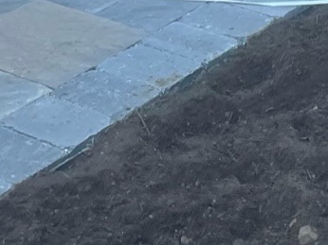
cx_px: 182
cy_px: -314
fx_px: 1458
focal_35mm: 154
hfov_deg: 12.8
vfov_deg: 8.8
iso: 32
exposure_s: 1/373
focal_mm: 4.2
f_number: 1.6
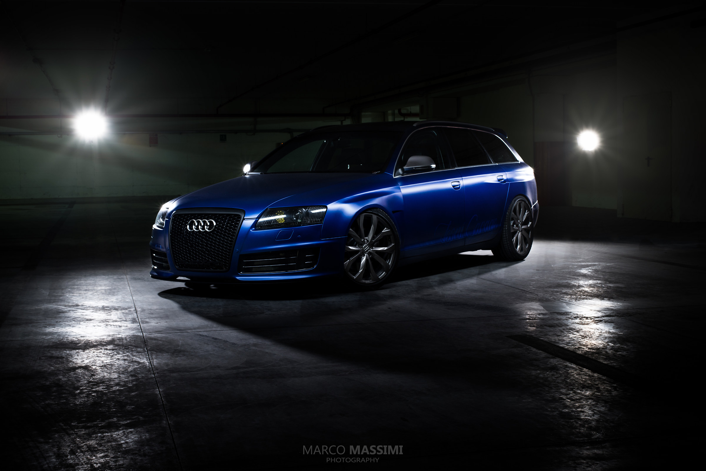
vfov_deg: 27.0
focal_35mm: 50
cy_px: 236
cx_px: 353
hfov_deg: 39.6
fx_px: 981
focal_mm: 50
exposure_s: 6
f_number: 13
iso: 100
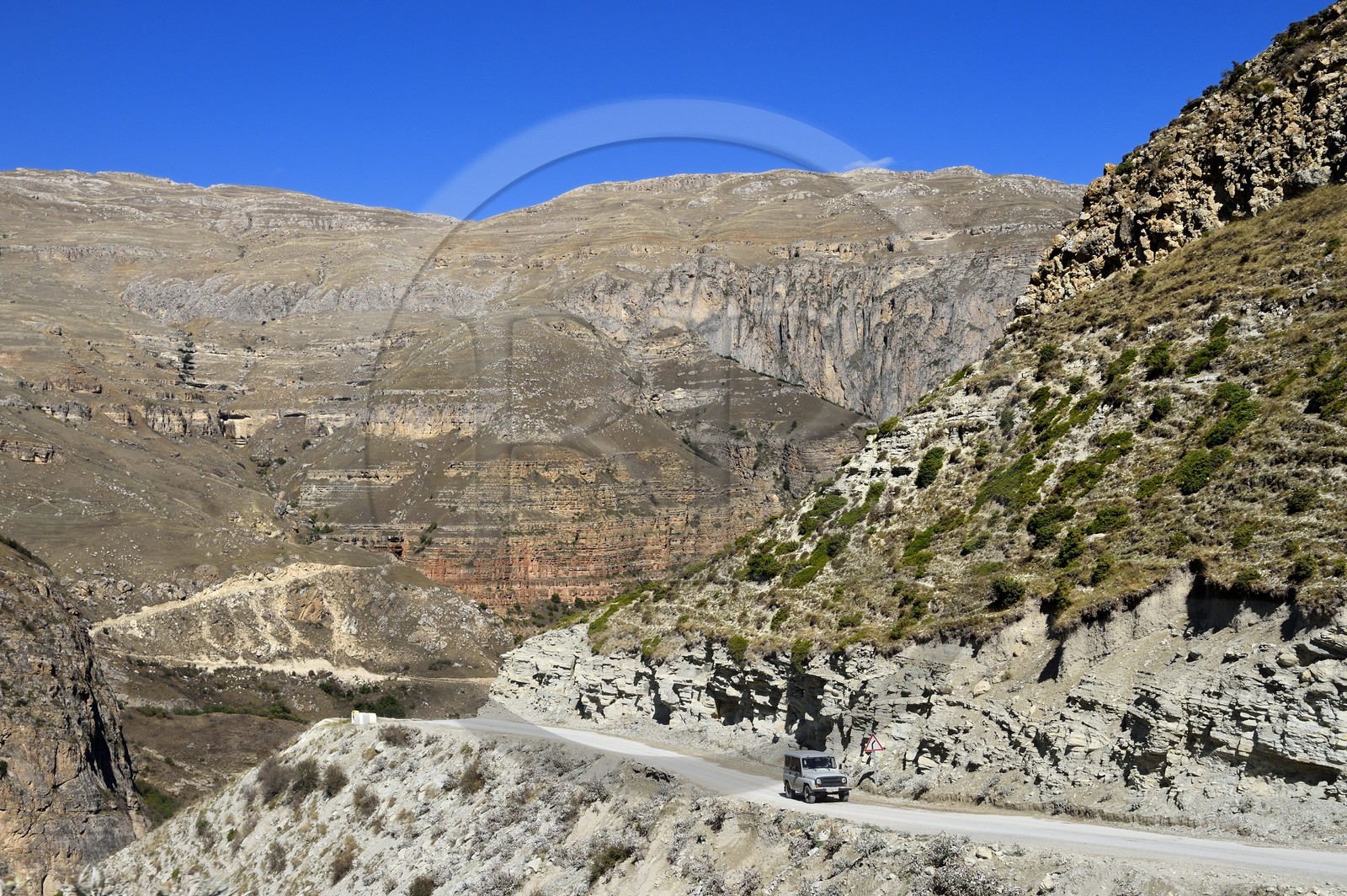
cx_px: 674
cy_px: 448
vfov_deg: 31.8
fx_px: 1570
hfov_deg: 46.4
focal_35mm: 42
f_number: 13
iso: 400
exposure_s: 1/800
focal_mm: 42
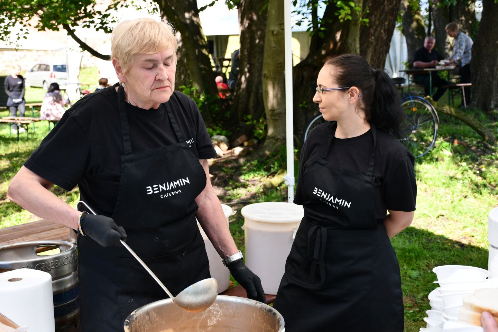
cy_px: 166
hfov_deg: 38.9
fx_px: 705
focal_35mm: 51
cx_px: 249
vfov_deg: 26.5
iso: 320
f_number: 5.6
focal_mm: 34
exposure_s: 1/250
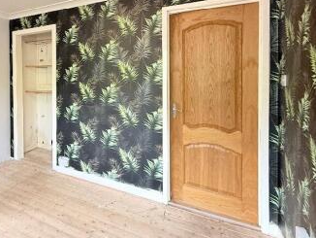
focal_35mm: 25
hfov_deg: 60.8
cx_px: 43
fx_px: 228
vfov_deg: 53.7
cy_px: 77
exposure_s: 1/100
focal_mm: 2.22
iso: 320
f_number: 2.2
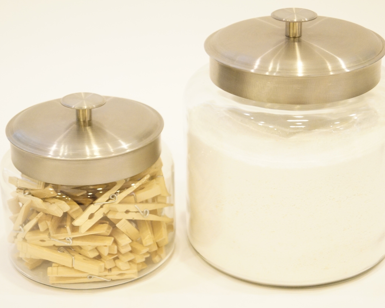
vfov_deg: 20.0
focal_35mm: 77
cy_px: 154
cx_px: 207
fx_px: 873
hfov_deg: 24.9
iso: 3200
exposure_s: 1/40
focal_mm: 45
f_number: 5.6
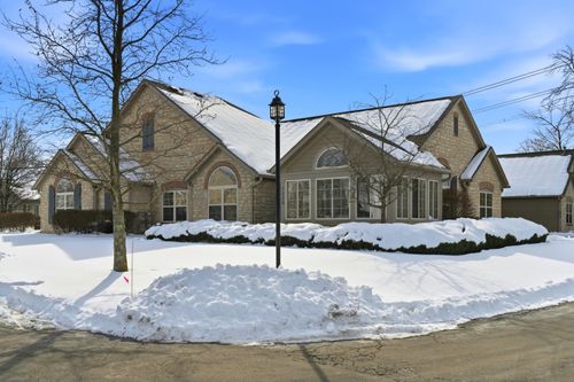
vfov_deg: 37.8
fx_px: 558
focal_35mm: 35
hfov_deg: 54.5
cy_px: 191
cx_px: 287
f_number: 11
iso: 400
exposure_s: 1/3200
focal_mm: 35
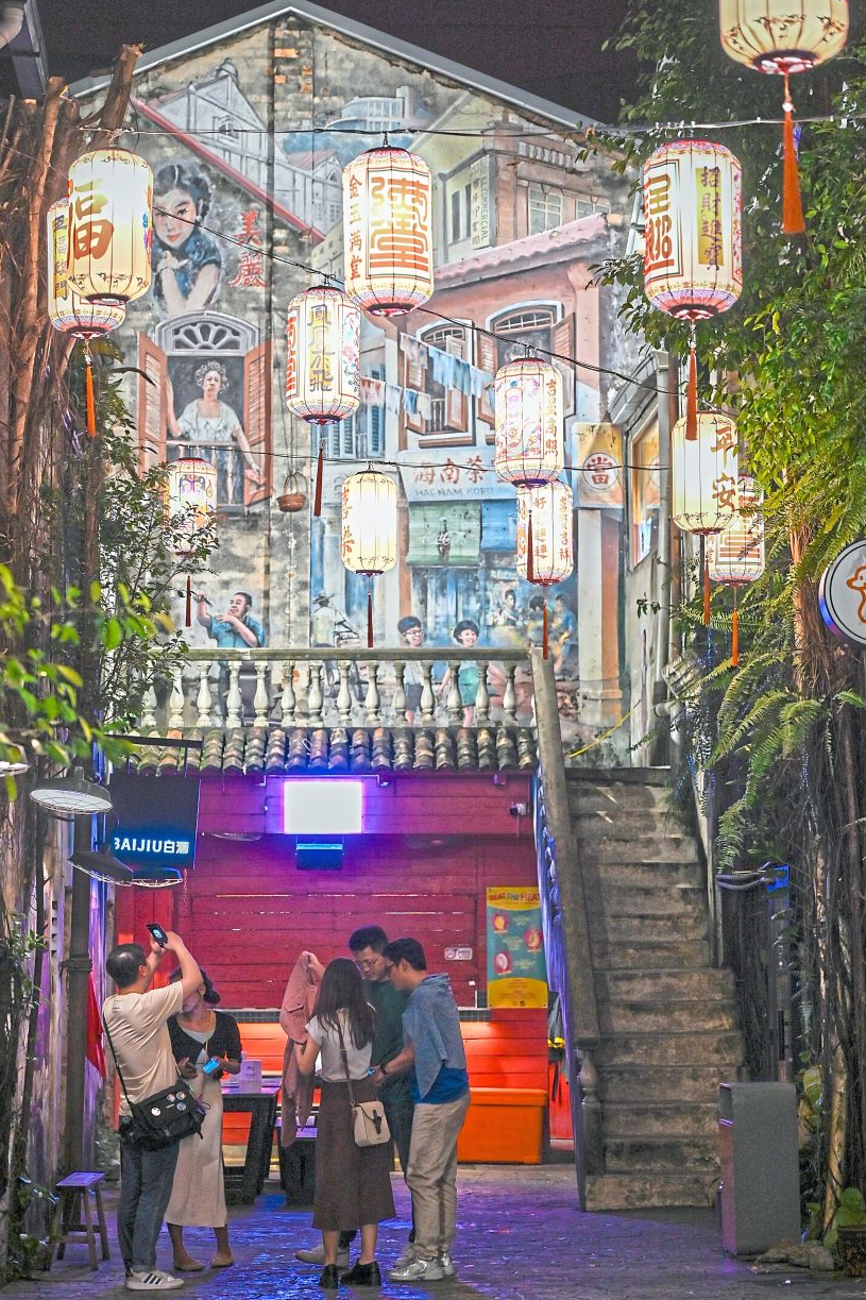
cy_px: 653
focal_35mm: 77
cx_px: 434
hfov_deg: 17.7
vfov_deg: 26.3
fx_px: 2779
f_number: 4
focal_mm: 76
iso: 1250
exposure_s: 1/50
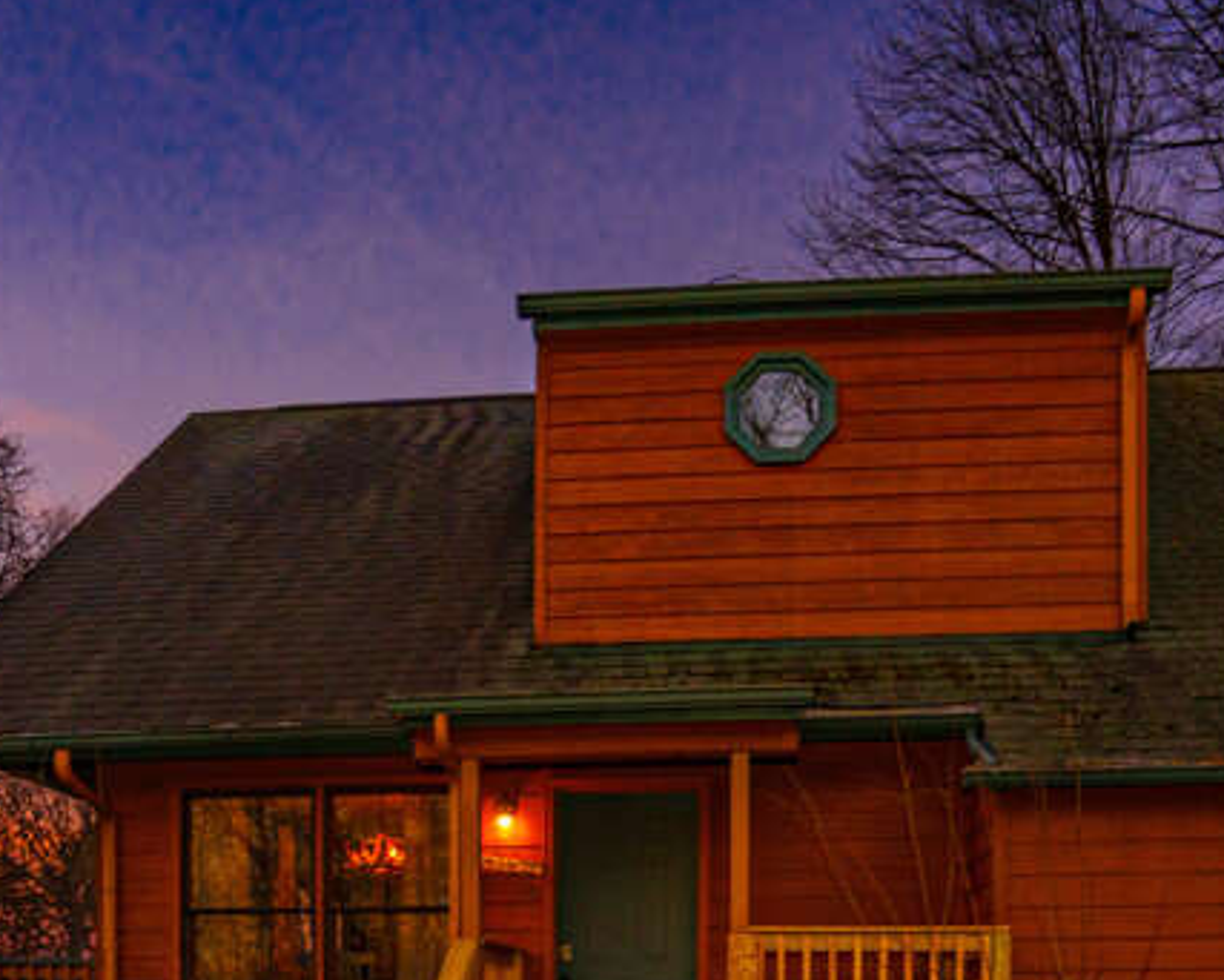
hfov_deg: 63.9
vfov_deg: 51.6
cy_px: 696
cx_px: 668
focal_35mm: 27
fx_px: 979
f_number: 9
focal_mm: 16
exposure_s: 1/60
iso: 1250
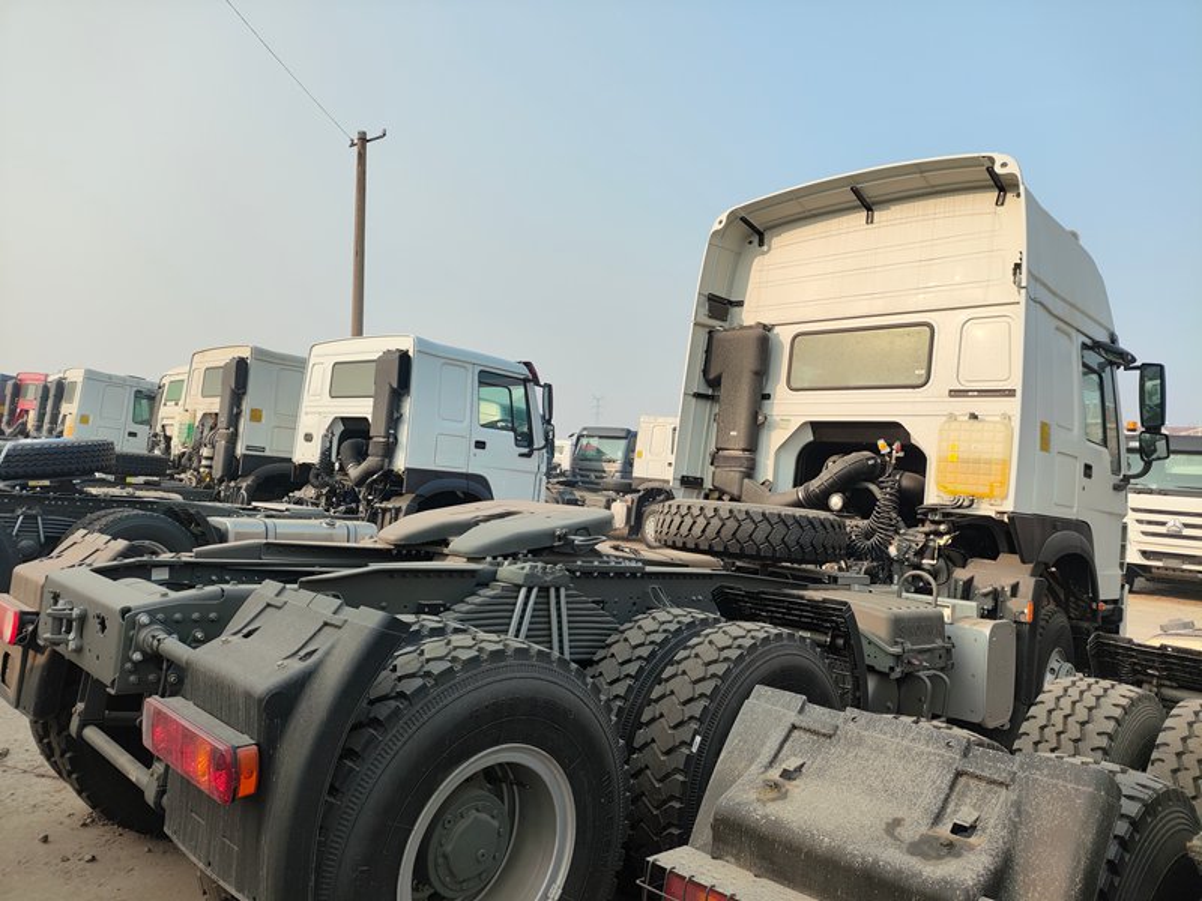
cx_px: 601
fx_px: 868
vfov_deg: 54.9
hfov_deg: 69.4
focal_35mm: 25
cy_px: 450
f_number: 1.79
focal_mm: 4.71
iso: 50
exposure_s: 1/873
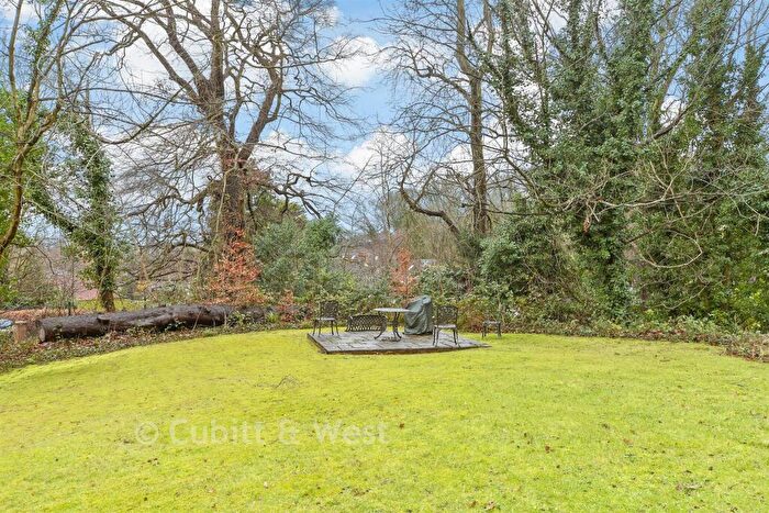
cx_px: 384
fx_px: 641
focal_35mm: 30
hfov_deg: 61.9
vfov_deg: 43.6
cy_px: 256
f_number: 8
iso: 160
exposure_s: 1/10
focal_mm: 20
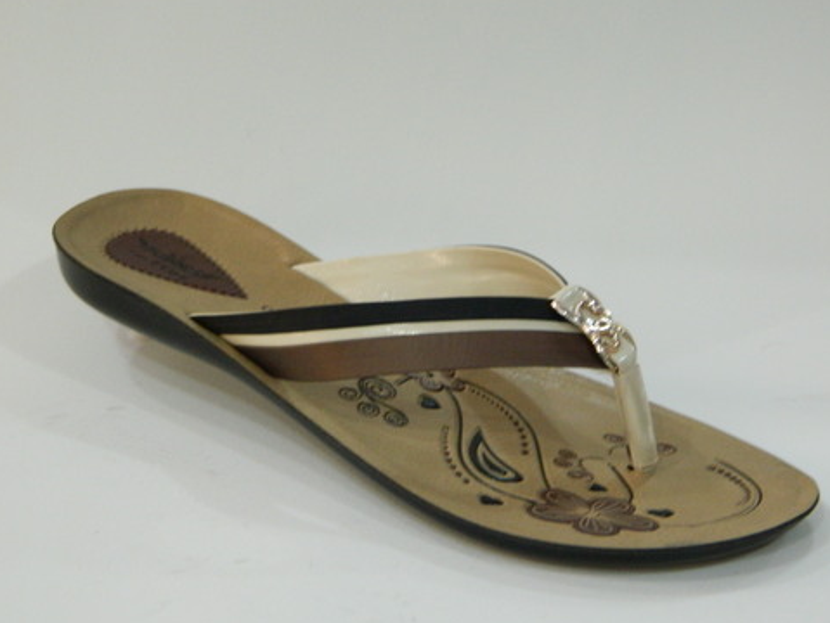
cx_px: 425
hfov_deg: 26.7
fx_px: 1752
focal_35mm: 73
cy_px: 318
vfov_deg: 20.2
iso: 400
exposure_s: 1/20
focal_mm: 12.6
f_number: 4
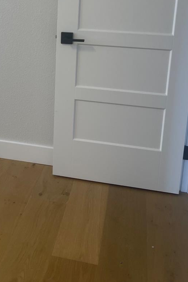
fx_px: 392
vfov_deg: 38.2
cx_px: 25
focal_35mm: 50
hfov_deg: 26.3
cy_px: 59
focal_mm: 5.1
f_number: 1.6
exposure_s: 1/120
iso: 80
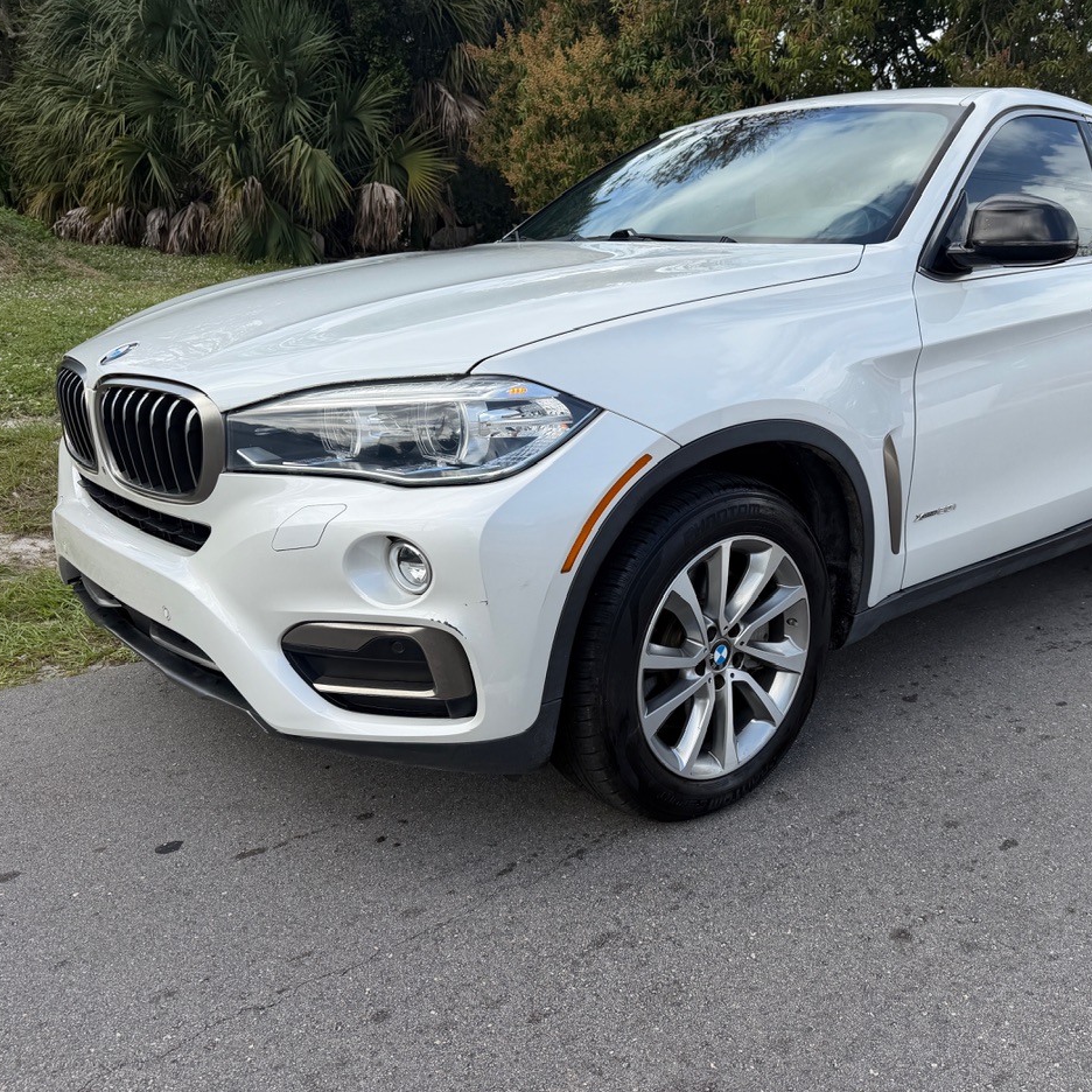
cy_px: 559
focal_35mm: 29
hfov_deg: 55.0
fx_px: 1035
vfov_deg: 55.6
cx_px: 677
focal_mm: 6.76
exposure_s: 1/2703
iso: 80
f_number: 1.78
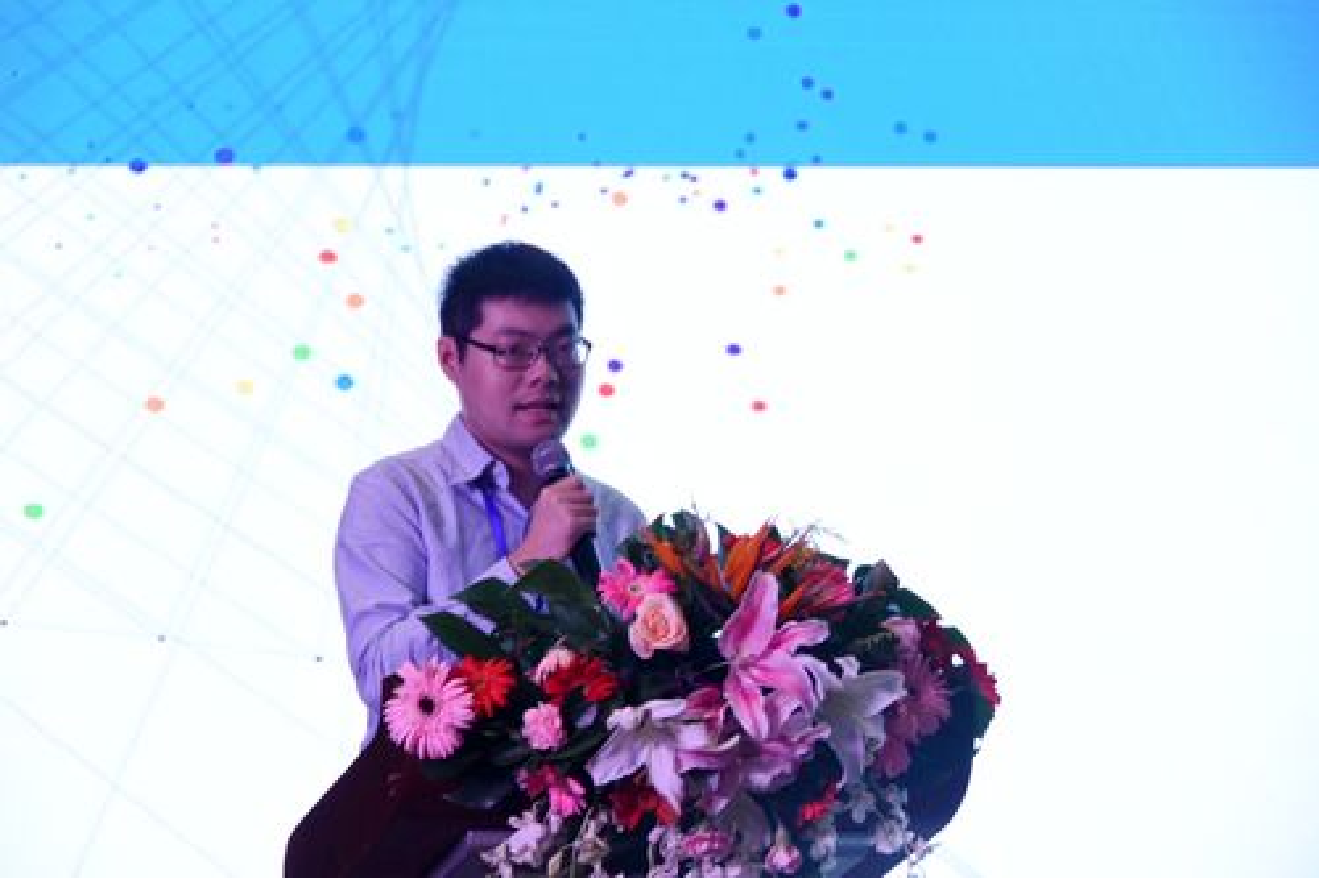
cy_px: 439
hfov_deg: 16.7
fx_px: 4505
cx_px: 660
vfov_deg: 11.1
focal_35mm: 123
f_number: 5
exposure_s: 1/50
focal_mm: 82
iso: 400
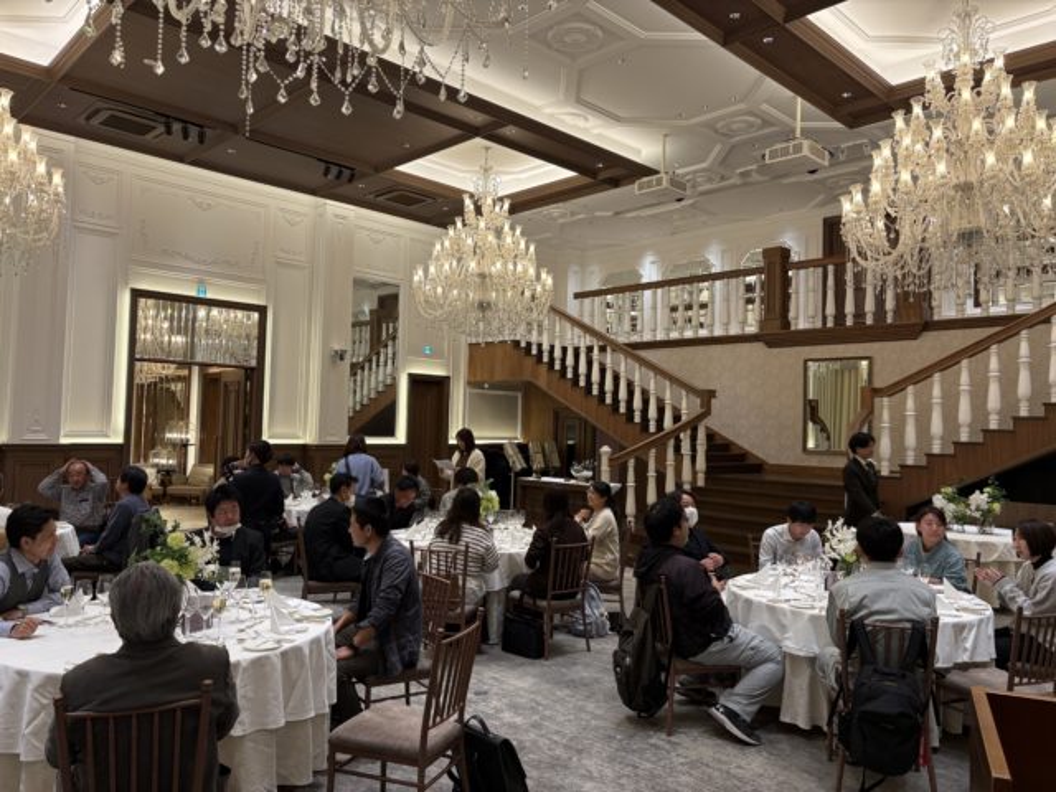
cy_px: 396
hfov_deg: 67.3
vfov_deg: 53.1
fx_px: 793
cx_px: 528
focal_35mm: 26
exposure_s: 1/100
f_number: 1.6
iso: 80
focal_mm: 5.96
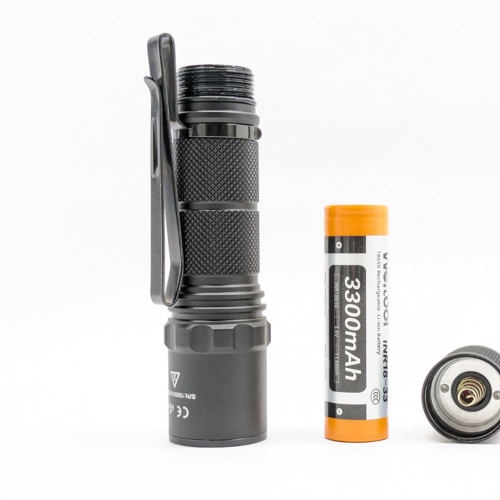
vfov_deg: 28.2
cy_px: 254
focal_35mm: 61
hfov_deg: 28.0
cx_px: 335
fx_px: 997
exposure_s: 1/120
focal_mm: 5.43
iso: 275
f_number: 1.89
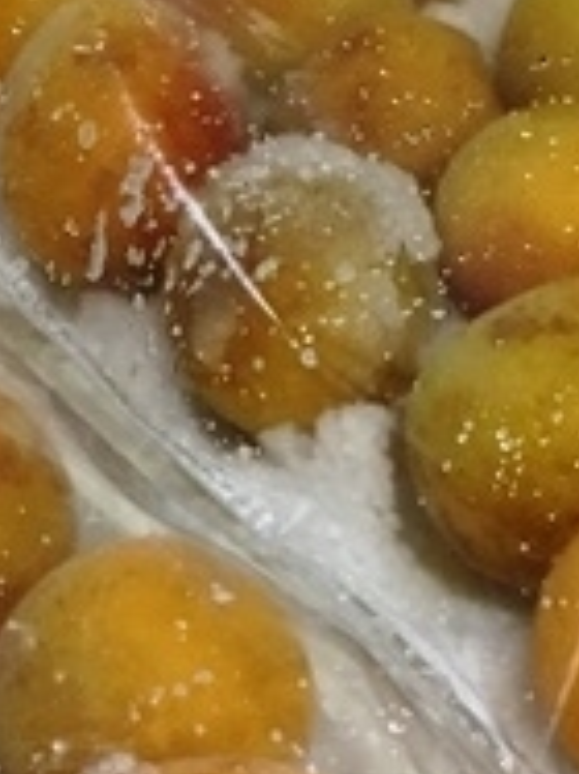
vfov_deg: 15.9
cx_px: 103
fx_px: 2769
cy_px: 505
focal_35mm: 124
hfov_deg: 11.9
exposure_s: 1/30
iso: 100
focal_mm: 4.15
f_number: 2.2
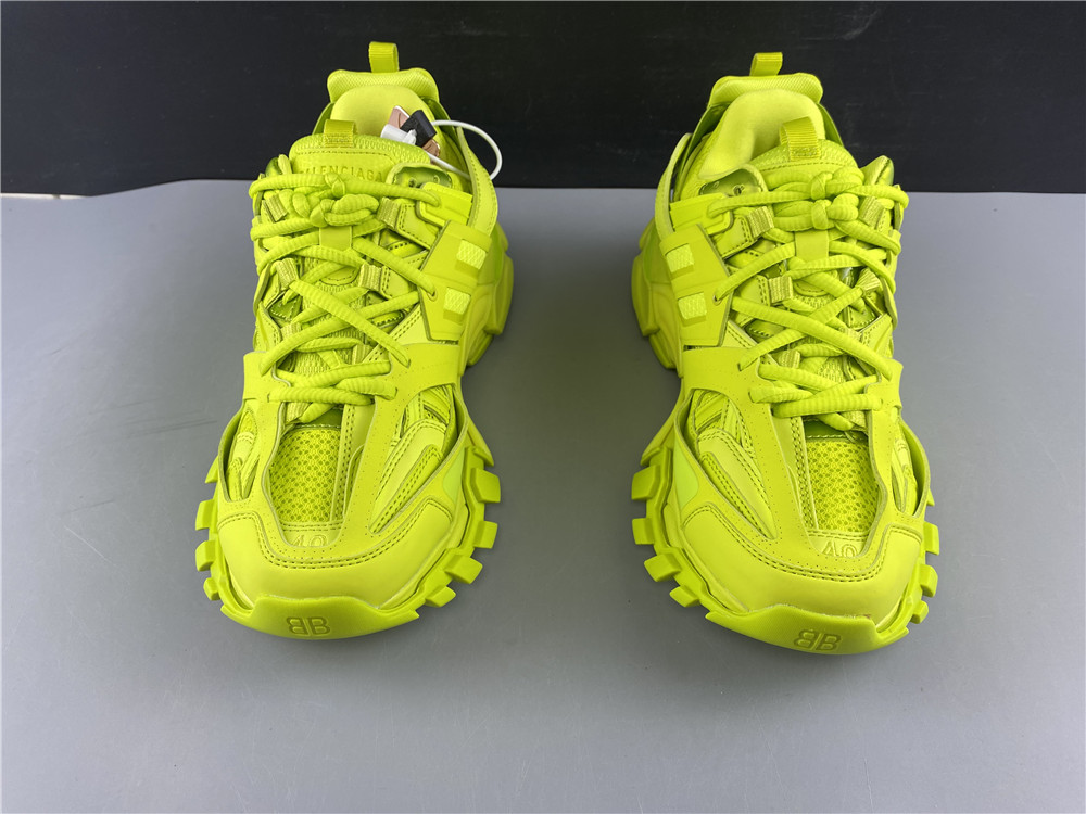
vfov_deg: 53.1
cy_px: 407
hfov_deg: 67.3
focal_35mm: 26
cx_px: 543
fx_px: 816
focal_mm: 4.25
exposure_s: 1/100
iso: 40
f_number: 1.8
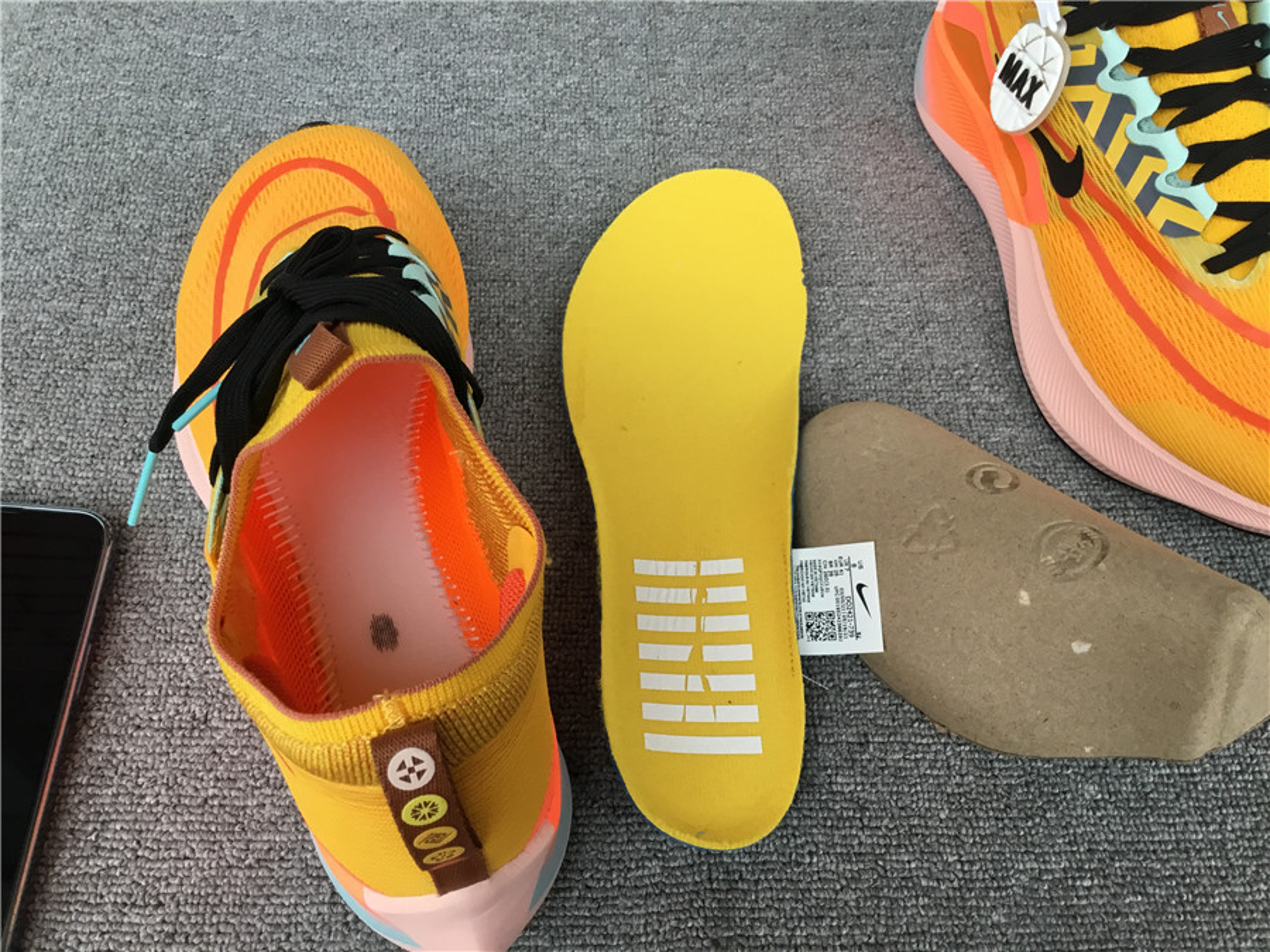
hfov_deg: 58.4
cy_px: 476
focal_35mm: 31
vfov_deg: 45.4
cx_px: 635
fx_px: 1137
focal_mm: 3.3
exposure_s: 1/33
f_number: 2.4
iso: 40
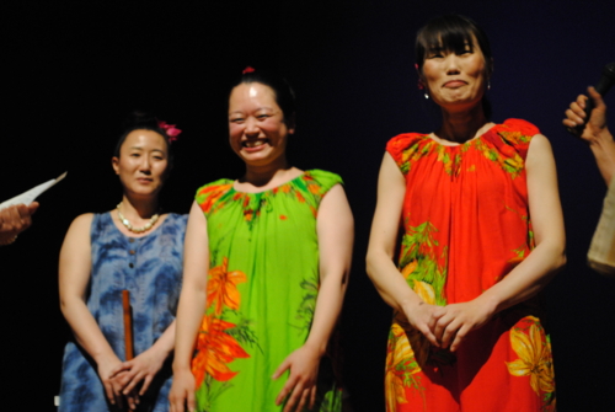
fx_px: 1334
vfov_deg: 17.6
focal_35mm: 78
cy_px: 206
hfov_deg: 26.0
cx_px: 308
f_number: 5.6
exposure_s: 1/15
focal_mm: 52
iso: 900
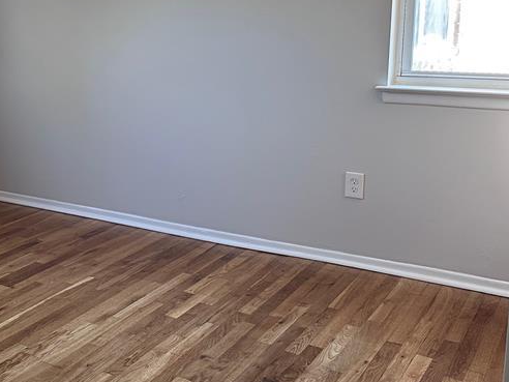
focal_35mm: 50
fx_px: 735
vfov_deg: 28.9
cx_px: 62
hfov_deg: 36.1
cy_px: 124
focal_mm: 6.86
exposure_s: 1/121
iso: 250
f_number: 1.78
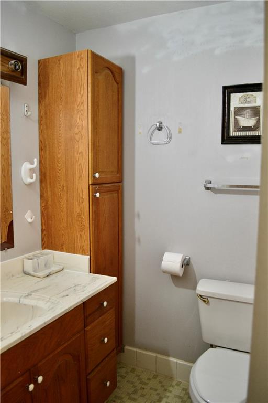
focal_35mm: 27
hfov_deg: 47.9
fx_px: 301
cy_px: 202
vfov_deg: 67.4
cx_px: 134
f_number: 3.5
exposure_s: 1/60
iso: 500
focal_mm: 18
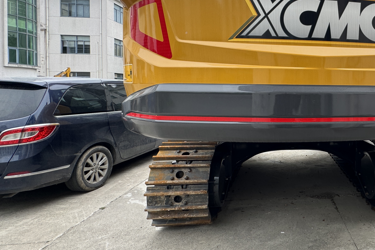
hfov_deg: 63.2
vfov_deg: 50.8
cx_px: 317
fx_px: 260
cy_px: 95
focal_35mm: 25
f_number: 2.2
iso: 50
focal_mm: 2.22
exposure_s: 1/99
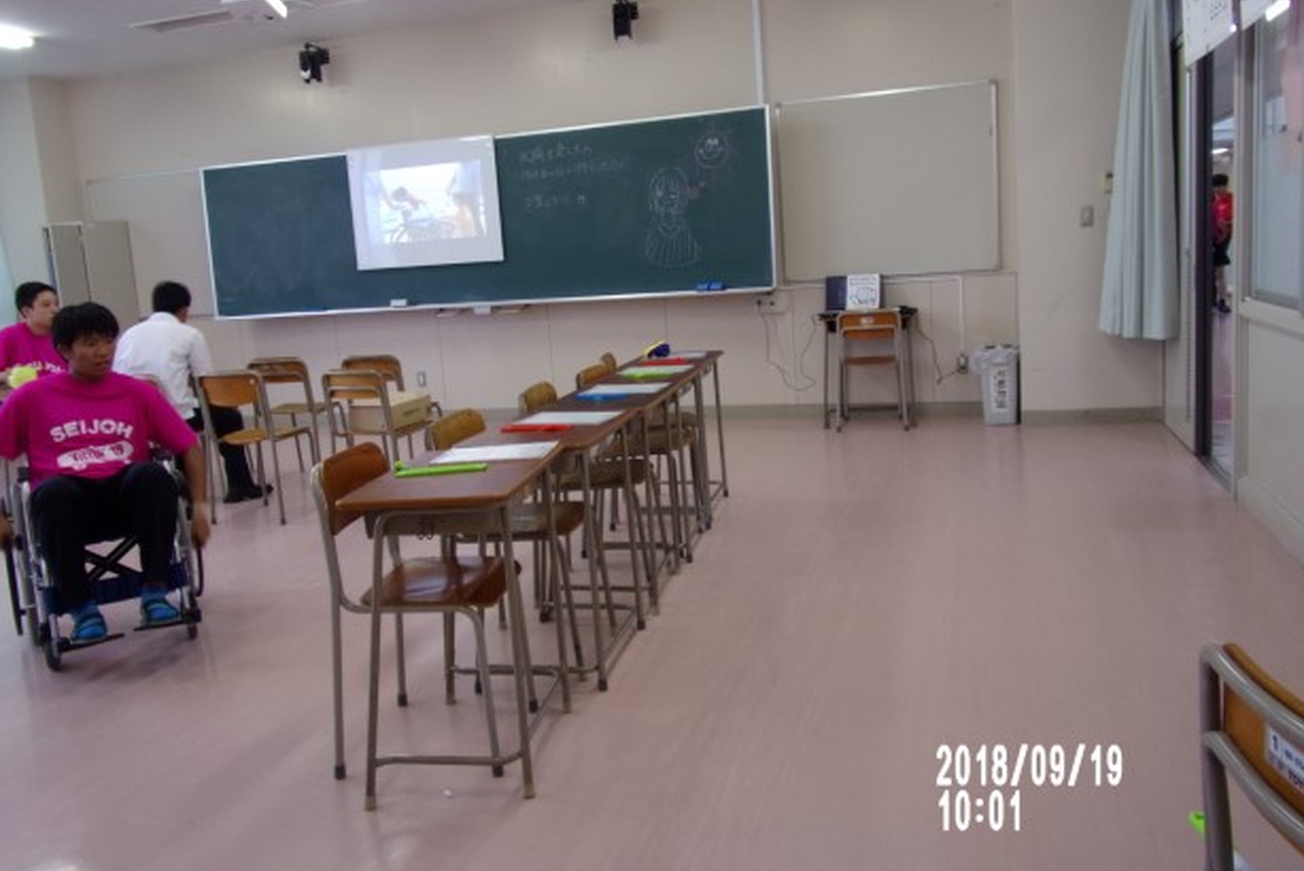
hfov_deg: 69.4
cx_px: 644
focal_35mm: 26
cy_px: 391
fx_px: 942
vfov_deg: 49.5
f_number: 3.3
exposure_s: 1/34
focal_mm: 4.3
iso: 91
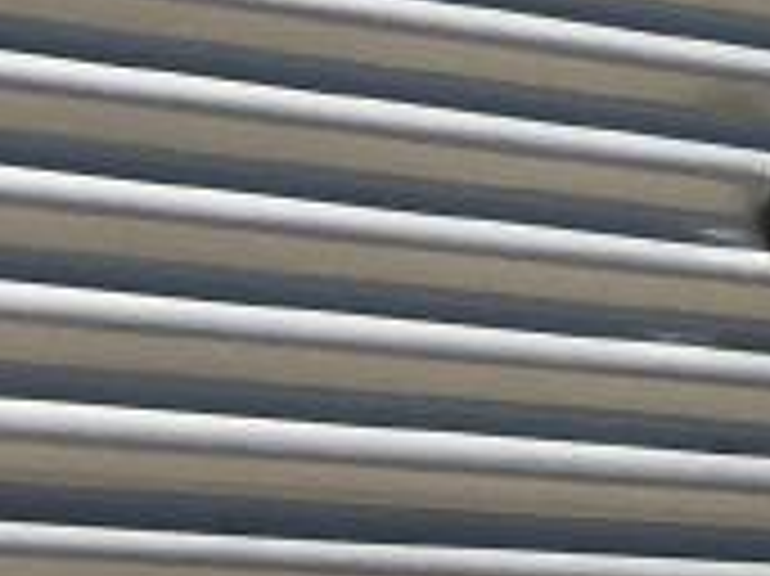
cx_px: 1869
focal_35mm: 210
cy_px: 112
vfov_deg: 7.1
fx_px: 4668
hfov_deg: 8.6
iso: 20
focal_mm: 3.99
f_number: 1.8
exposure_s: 1/1091
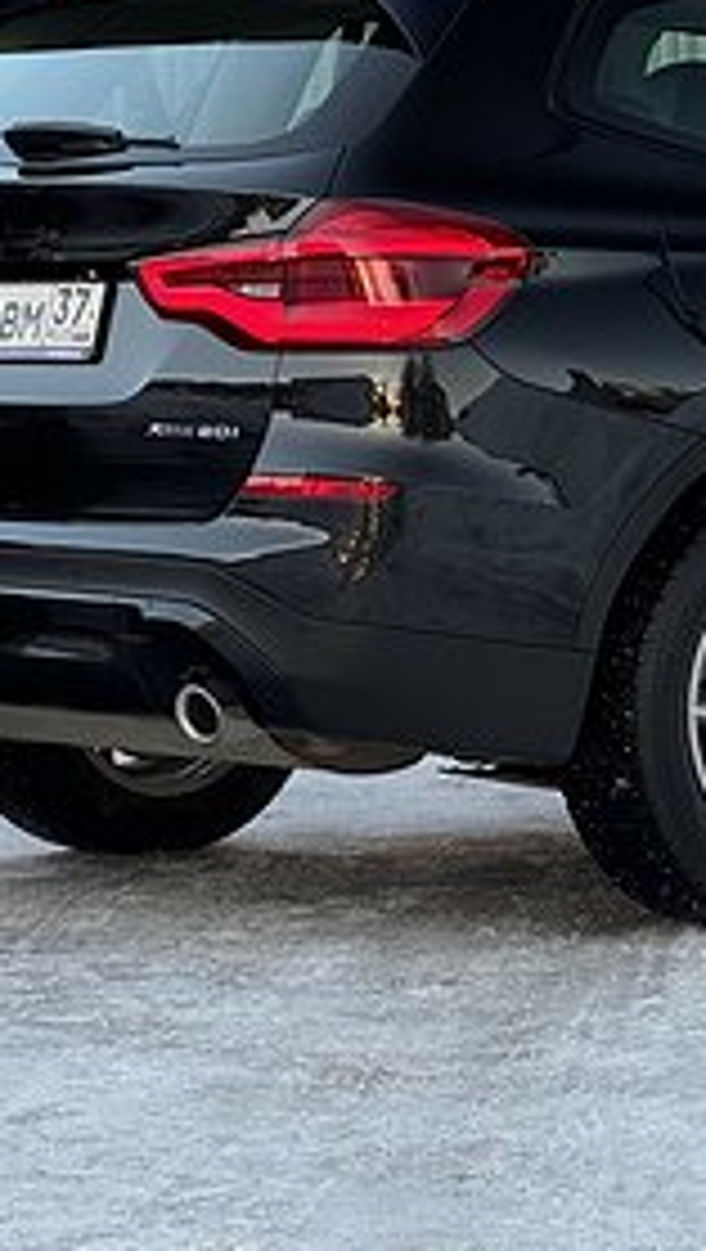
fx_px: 5475
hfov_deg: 7.3
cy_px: 356
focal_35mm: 165
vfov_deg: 13.0
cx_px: 868
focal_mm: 9
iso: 100
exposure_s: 1/99
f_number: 2.8
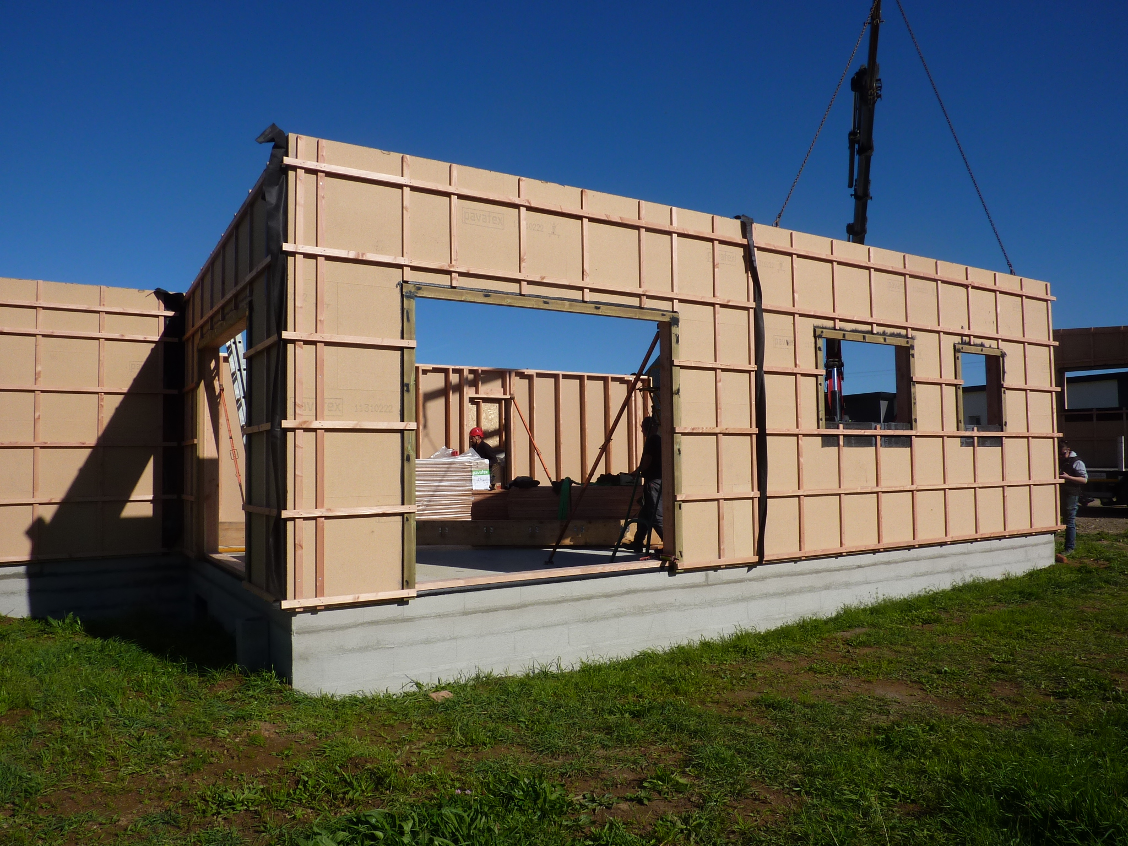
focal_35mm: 25
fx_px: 815
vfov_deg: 54.9
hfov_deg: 69.4
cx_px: 564
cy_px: 423
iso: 80
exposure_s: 1/640
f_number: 5.6
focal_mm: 4.1
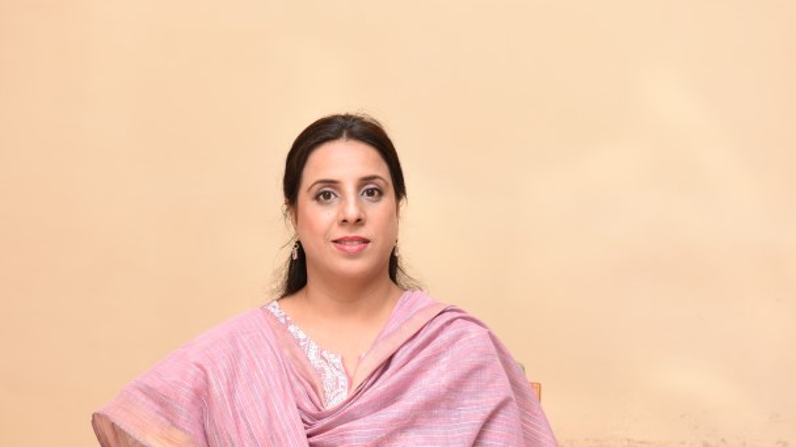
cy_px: 296
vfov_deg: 15.6
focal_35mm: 77
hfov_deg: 27.5
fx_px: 1625
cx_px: 367
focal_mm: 62
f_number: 5
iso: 800
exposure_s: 1/100
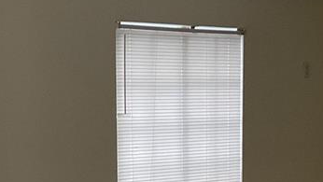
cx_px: 80
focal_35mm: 100
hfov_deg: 21.2
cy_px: 202
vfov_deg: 11.9
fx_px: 857
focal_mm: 3.3
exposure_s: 1/120
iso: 64
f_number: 2.4
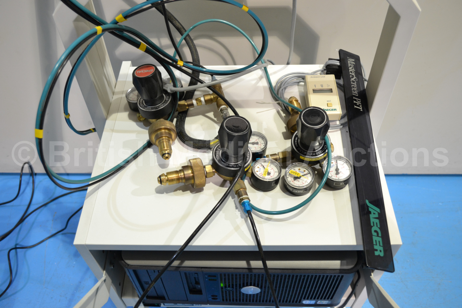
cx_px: 231
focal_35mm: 33
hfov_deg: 57.2
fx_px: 423
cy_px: 154
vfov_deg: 40.0
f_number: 3.8
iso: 640
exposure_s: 1/15
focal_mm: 22
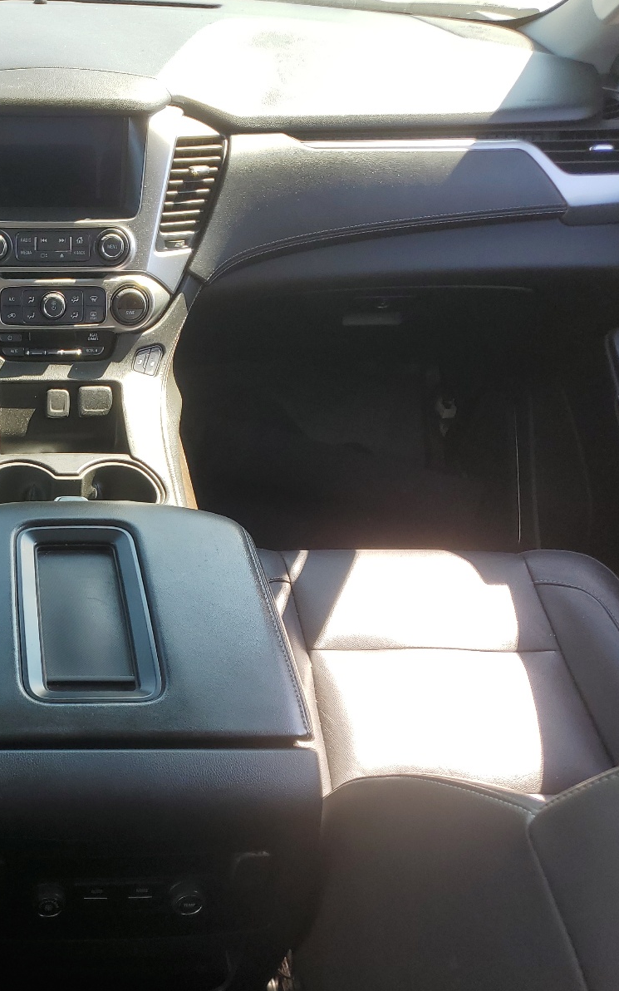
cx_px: 27
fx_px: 999
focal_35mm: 37
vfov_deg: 52.7
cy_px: 494
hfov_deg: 32.2
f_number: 1.5
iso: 50
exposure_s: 1/312
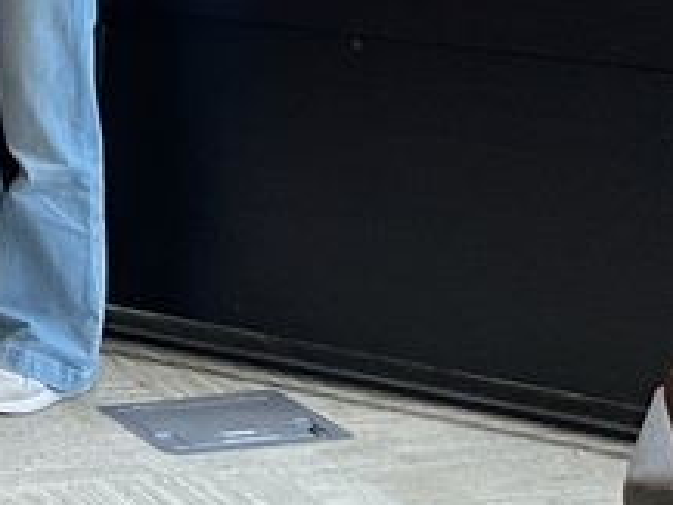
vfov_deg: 10.3
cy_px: -378
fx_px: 2665
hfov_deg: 11.9
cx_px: -903
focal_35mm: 137
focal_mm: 3
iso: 50
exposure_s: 1/60
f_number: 1.8
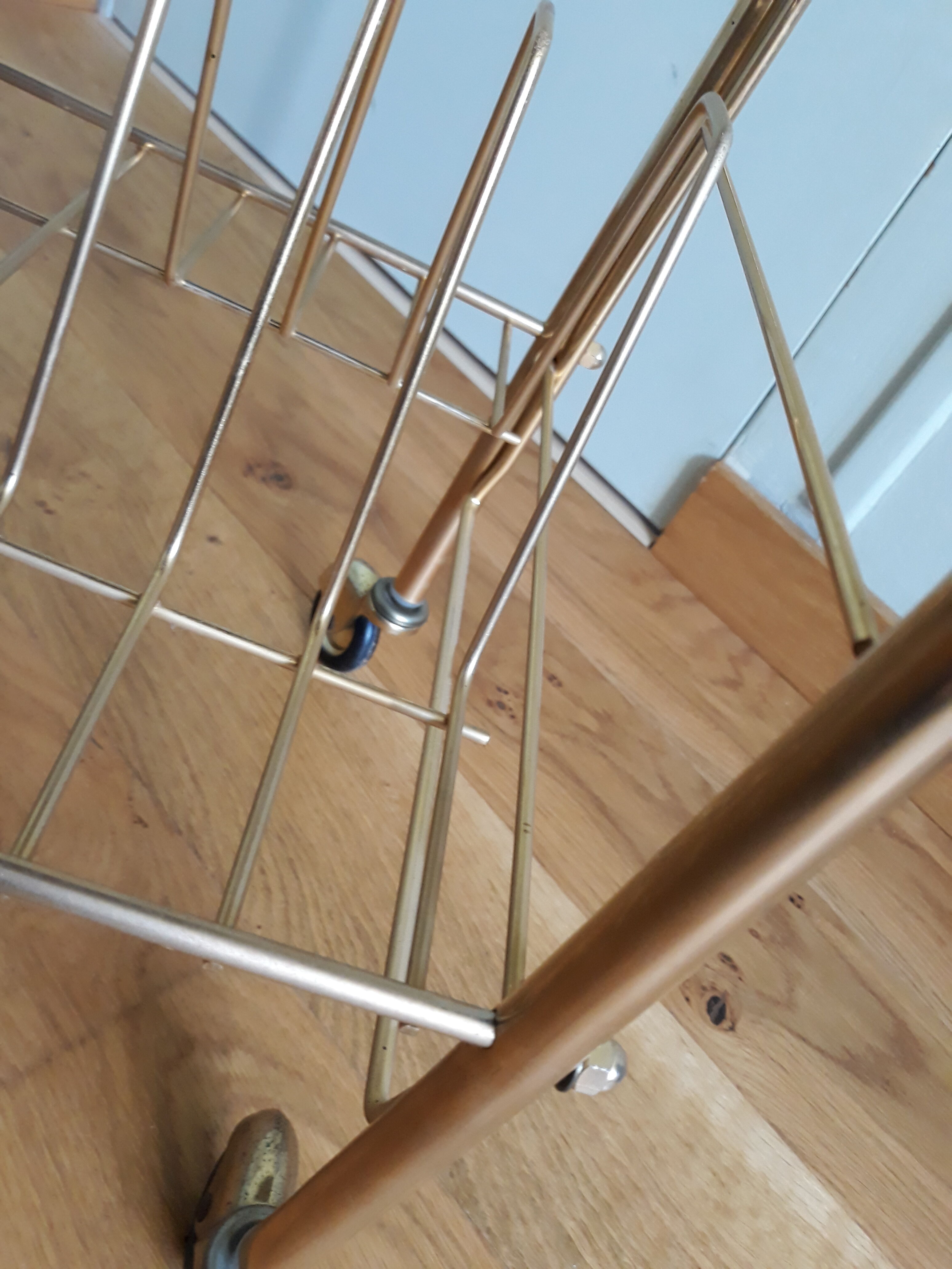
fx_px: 990
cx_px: 476
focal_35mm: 27
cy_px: 634
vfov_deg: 65.3
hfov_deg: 51.4
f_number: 1.7
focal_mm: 3.71
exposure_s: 1/33
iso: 200
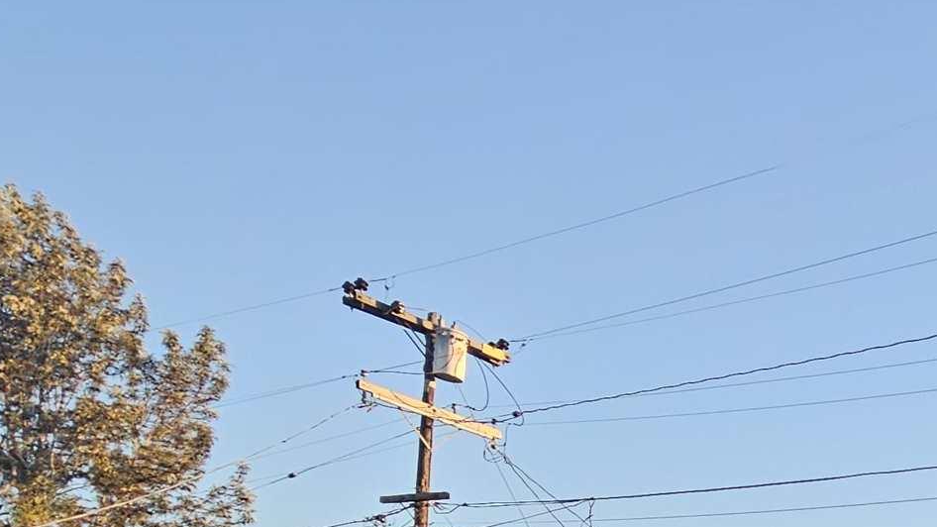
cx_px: 1101
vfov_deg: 20.4
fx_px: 1143
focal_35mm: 46
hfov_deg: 35.8
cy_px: 883
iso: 50
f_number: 2.2
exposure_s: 1/306
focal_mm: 2.2
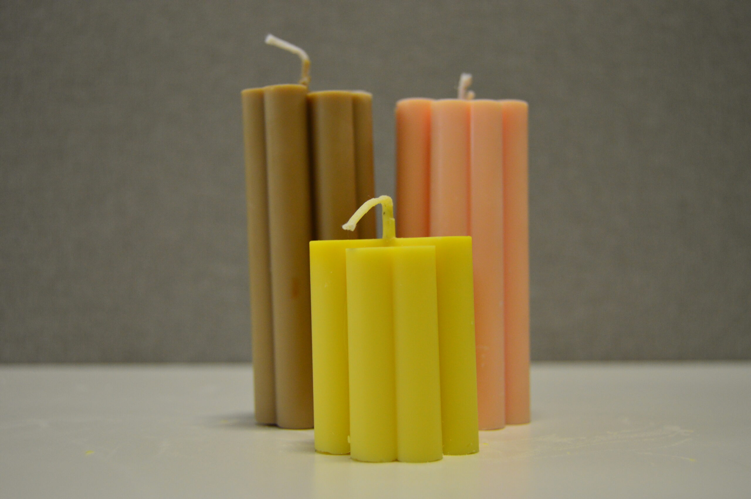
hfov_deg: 46.4
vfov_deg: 31.8
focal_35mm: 42
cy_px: 250
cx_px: 376
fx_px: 875
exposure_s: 1/60
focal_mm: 28
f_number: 4
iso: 800
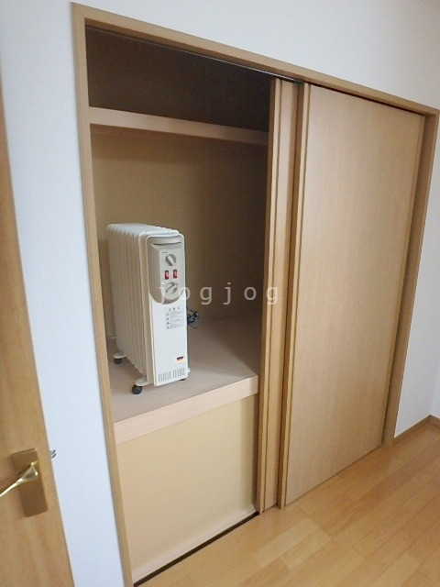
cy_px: 294
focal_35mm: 21
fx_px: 356
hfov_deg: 63.4
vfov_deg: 79.0
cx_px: 220
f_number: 3.5
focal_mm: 3.7
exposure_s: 1/30
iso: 640
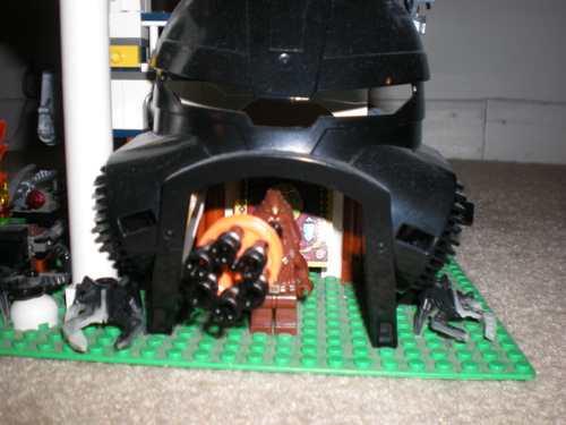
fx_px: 621
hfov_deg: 49.0
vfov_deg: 37.7
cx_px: 283
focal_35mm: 38
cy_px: 212
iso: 64
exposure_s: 1/60
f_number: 3.1
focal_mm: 6.3
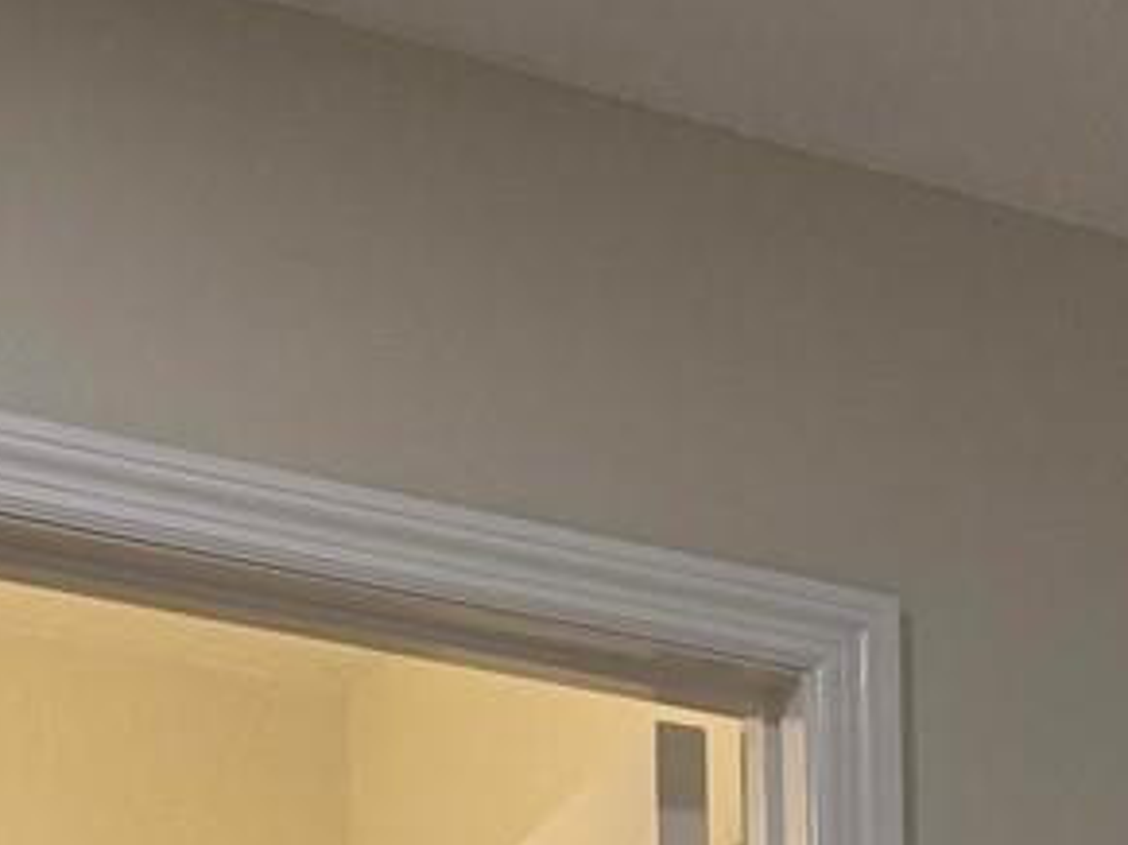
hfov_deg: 13.3
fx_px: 4300
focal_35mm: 132
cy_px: 2004
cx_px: 2078
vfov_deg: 9.9
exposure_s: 1/146
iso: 100
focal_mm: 6.76
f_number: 1.78
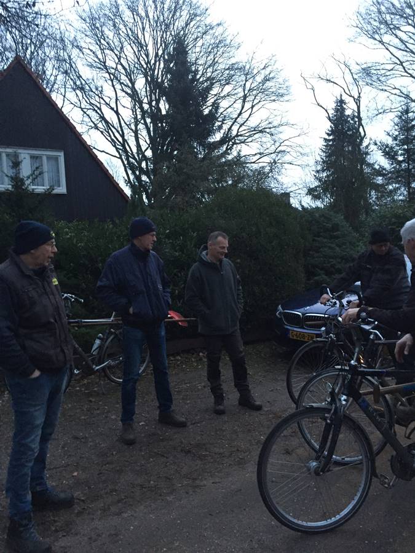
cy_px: 276
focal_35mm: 29
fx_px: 464
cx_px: 208
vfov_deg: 61.7
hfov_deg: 48.2
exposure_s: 1/20
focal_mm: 4.15
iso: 250
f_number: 2.2
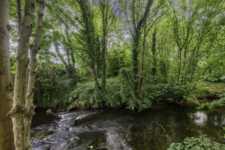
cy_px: 75
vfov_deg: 81.1
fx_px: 87
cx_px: 112
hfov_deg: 104.3
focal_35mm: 14
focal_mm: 14
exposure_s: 1/50
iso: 400
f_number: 9
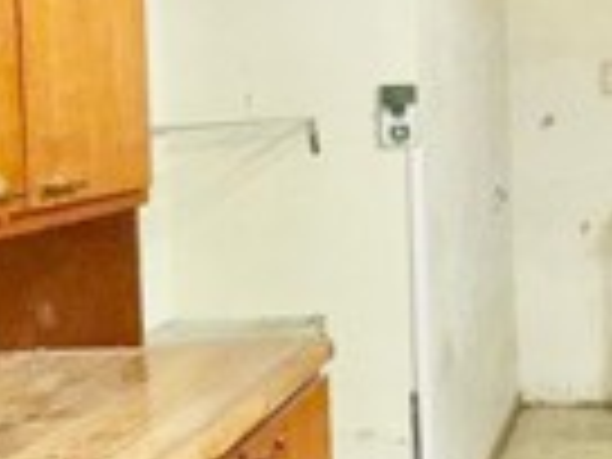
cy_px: 130
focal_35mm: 66
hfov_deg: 27.6
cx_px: 621
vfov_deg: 22.1
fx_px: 1167
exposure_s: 1/60
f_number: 2.2
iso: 500
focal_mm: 2.22
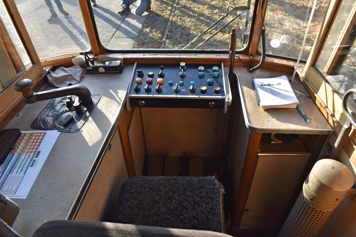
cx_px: 178
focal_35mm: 27
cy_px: 118
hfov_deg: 67.4
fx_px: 267
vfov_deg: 47.9
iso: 400
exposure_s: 1/200
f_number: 7.1
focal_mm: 18
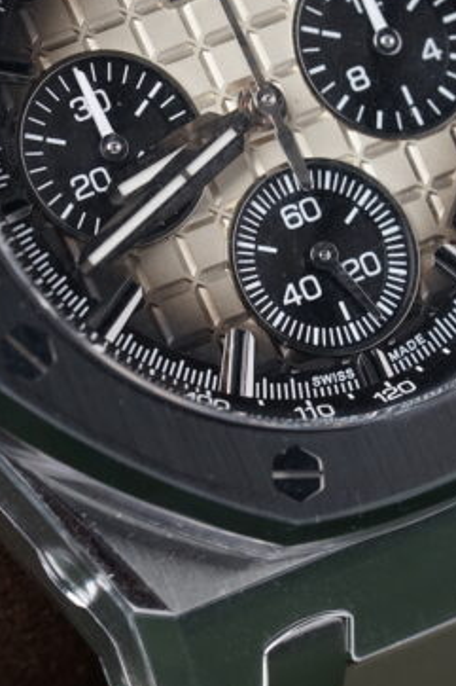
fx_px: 4260
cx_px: 218
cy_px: 233
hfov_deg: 6.1
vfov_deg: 9.2
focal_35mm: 224
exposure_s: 1/8
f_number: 9
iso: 500
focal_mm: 90
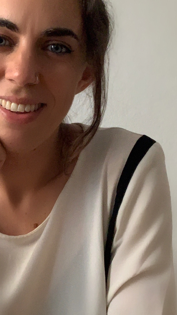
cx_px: 18
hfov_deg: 16.5
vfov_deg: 29.3
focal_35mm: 72
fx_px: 601
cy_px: 142
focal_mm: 2.87
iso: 320
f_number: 2.2
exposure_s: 1/40
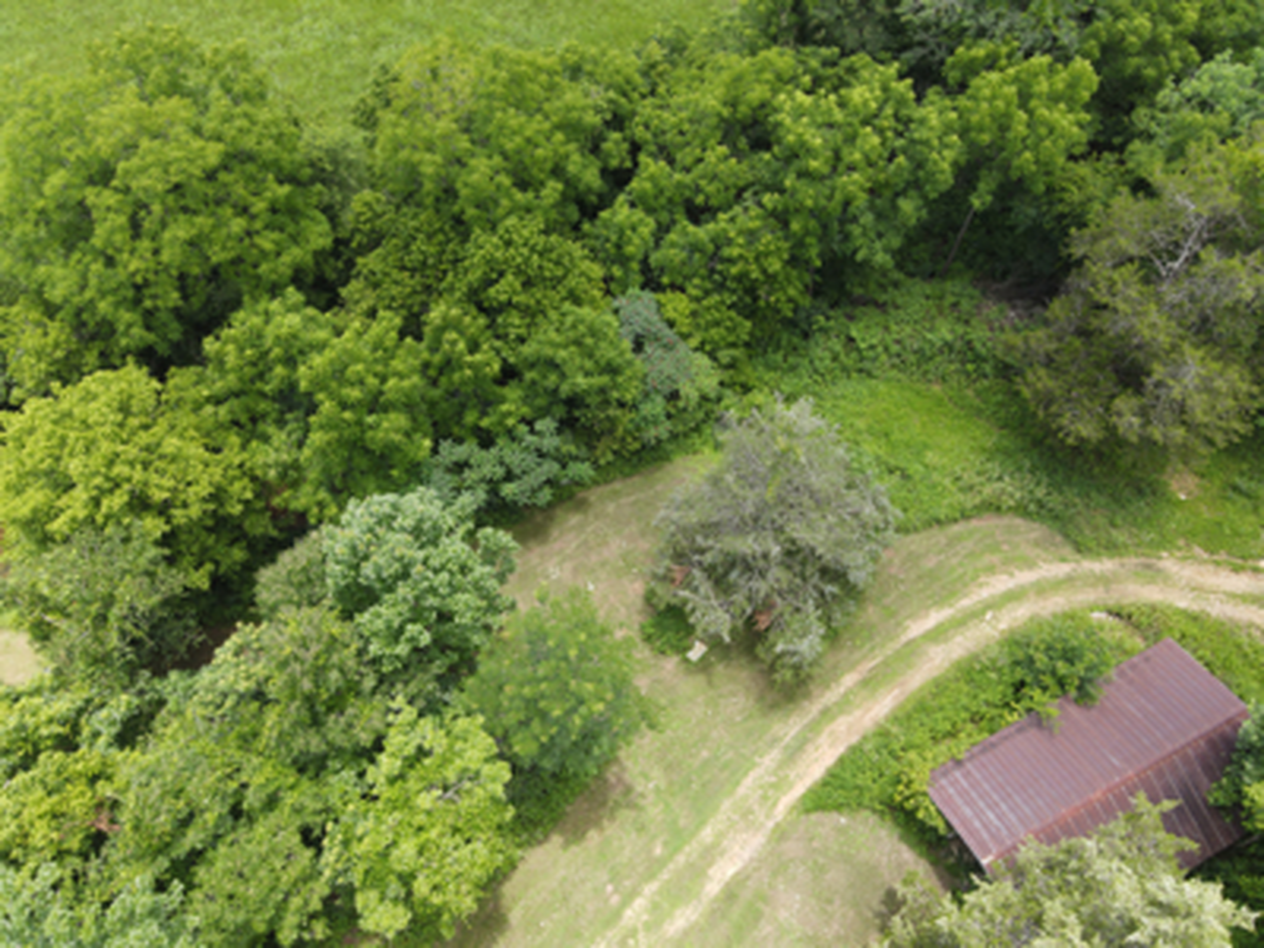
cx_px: 632
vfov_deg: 56.8
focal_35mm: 24
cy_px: 474
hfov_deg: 71.6
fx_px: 876
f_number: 2.8
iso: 100
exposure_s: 1/125
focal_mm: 4.5
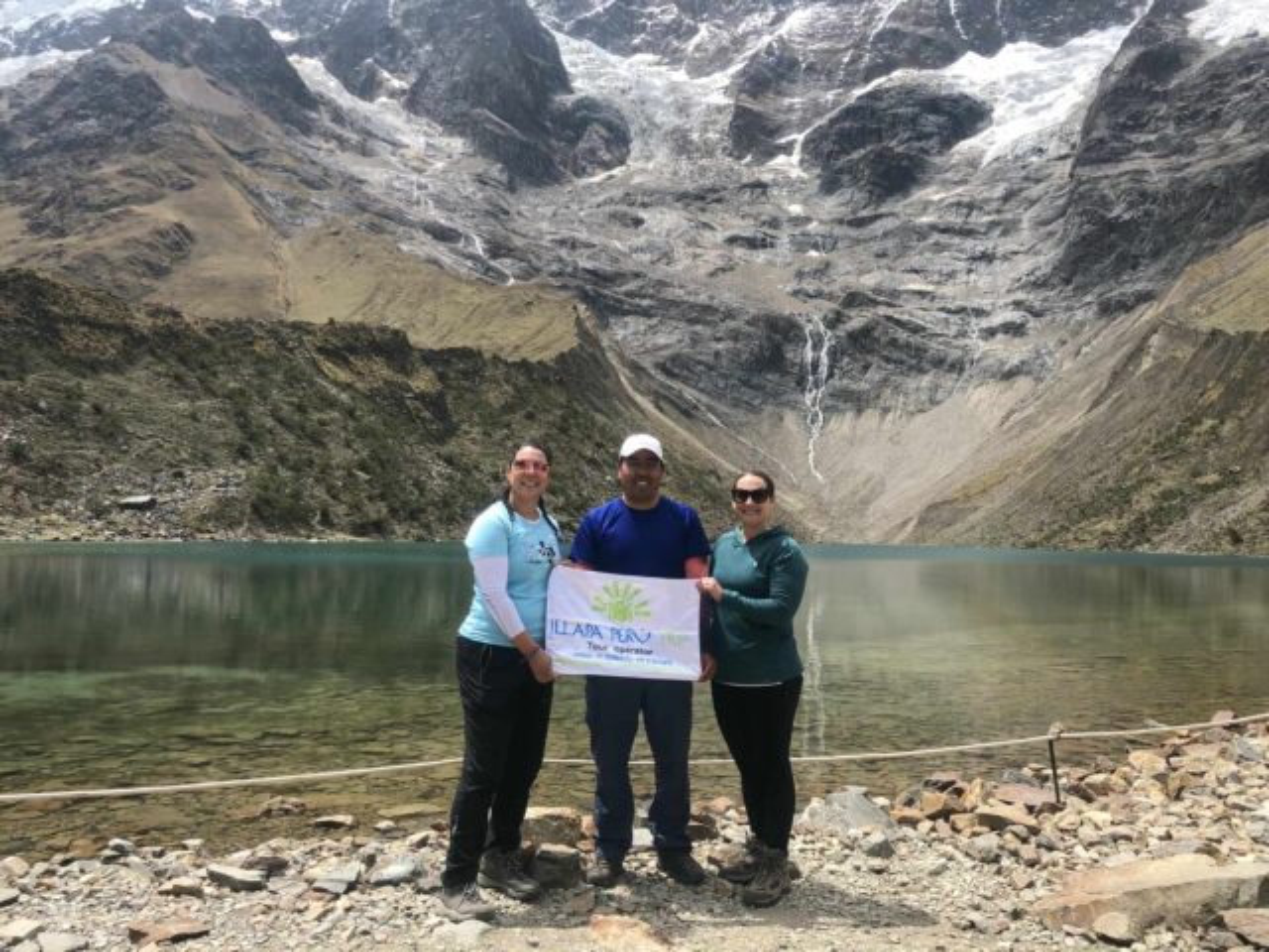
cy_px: 476
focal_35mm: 28
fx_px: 1026
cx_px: 634
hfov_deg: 63.4
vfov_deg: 49.7
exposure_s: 1/1389
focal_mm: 4
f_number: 1.8
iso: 20
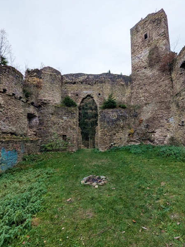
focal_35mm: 14
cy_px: 124
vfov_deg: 102.1
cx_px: 99
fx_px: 100
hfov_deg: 85.5
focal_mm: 1.95
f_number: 2.2
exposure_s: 1/1034
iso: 44
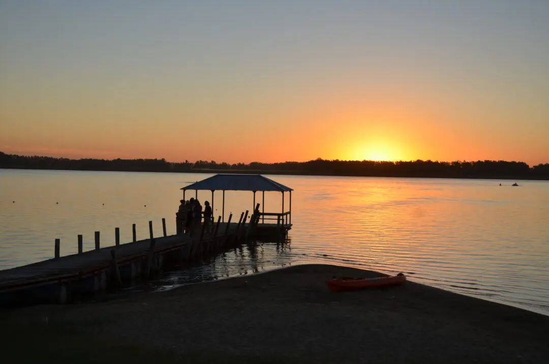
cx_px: 274
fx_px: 867
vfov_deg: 23.7
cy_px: 182
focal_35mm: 57
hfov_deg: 35.1
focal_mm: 38
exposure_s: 1/250
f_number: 7.1
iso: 100
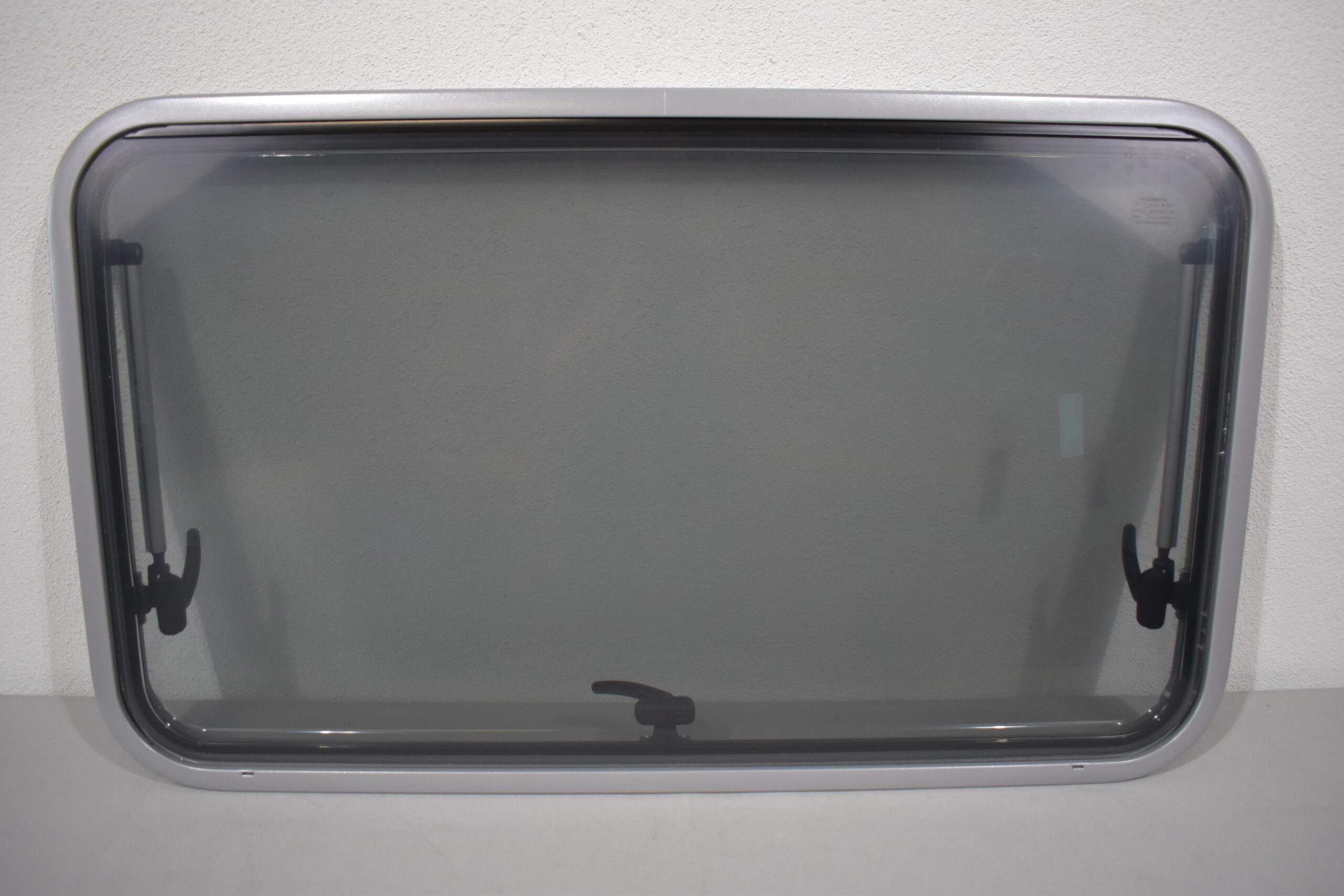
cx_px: 672
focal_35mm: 27
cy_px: 448
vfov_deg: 47.9
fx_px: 1008
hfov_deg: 67.4
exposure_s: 1/160
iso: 800
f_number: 3.5
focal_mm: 18
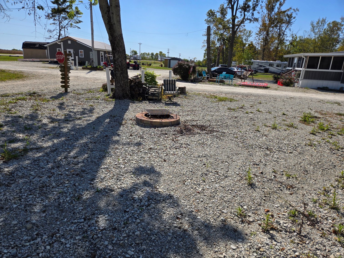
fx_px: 229
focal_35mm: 23
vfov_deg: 58.9
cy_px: 129
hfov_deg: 73.9
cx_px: 172
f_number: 1.8
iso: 25
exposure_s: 1/2246
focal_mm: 5.4
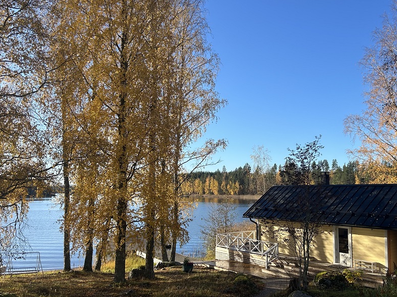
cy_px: 158
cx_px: 230
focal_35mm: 34
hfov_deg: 53.7
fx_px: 390
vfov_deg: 41.8
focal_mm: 5.7
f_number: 1.5
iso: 50
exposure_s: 1/2457
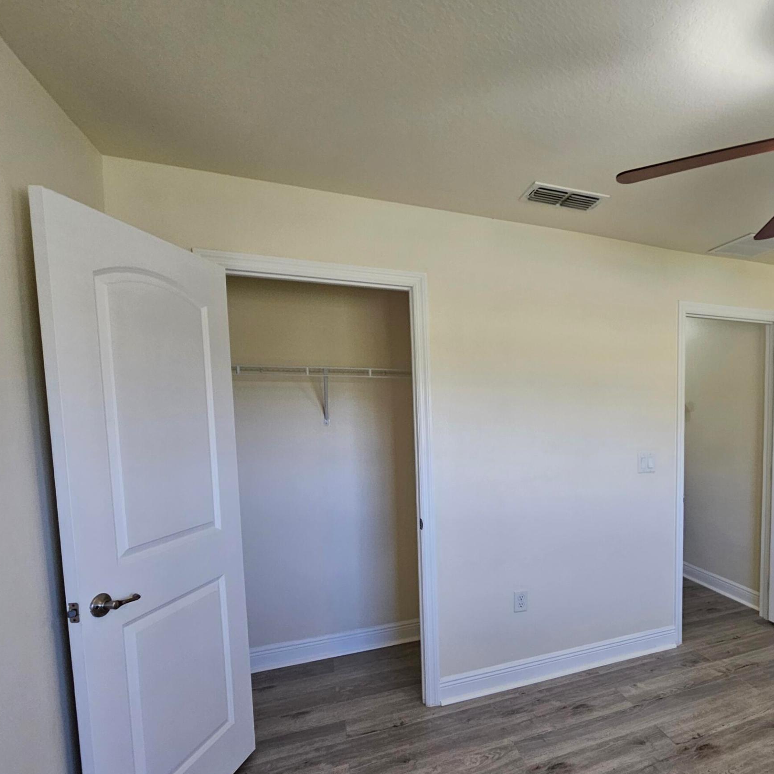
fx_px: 481
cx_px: 577
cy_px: 464
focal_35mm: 19
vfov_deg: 76.8
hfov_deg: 72.5
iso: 160
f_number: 2.2
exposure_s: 1/60
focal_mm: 2.2
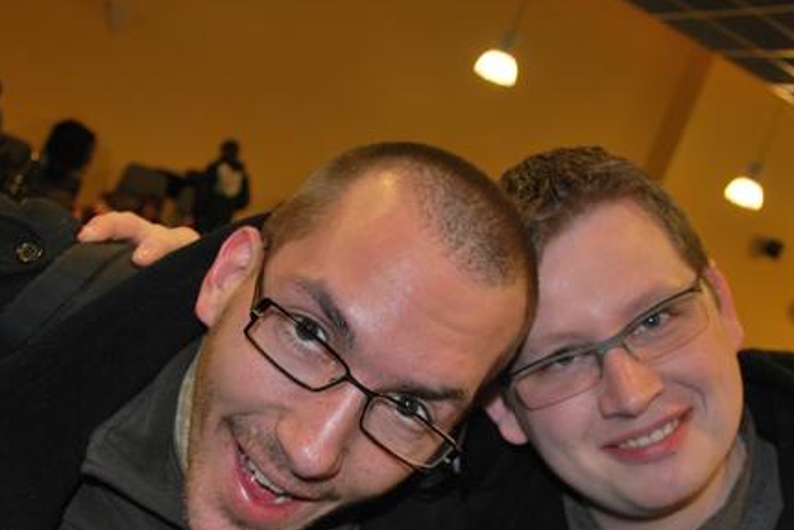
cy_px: 355
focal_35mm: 44
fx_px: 971
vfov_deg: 30.3
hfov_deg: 44.4
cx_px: 438
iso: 200
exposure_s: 1/60
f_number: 3.5
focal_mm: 18
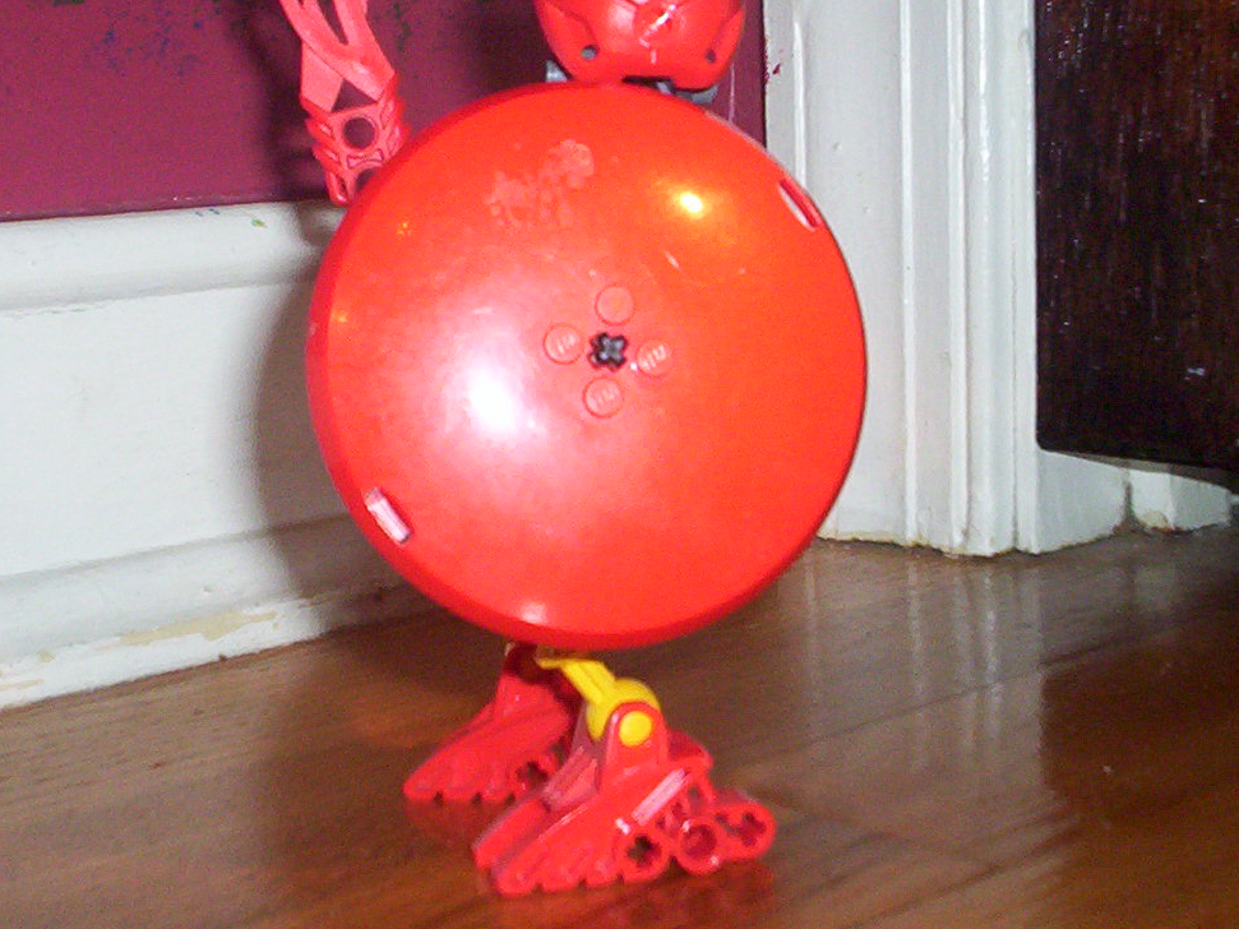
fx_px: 2290
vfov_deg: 22.8
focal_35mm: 64
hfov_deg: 30.2
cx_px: 536
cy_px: 315
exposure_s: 1/60
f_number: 4.5
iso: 140
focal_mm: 4.99
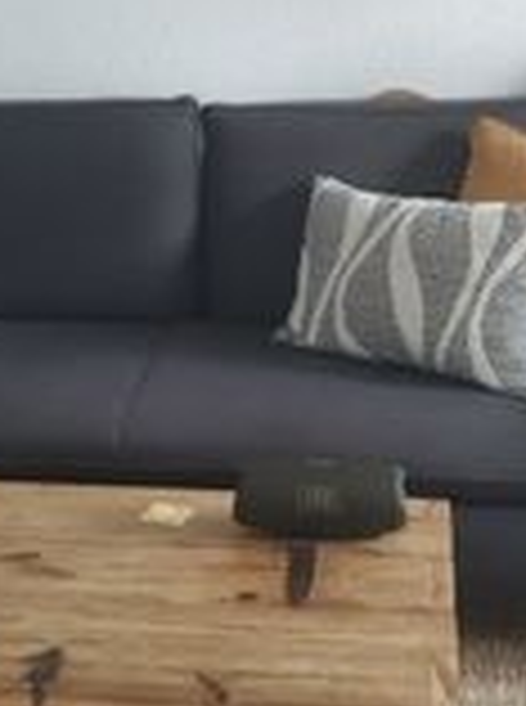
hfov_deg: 15.8
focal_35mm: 92
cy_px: 243
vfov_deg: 21.3
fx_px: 1872
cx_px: 58
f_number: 1.89
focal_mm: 5.89
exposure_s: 1/33.3
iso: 850
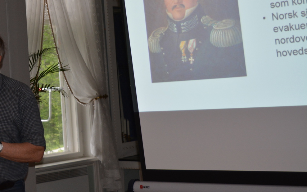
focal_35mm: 90
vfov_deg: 14.4
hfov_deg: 22.4
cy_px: 18
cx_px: 16
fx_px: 753
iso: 400
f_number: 4.2
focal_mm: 31
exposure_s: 1/160
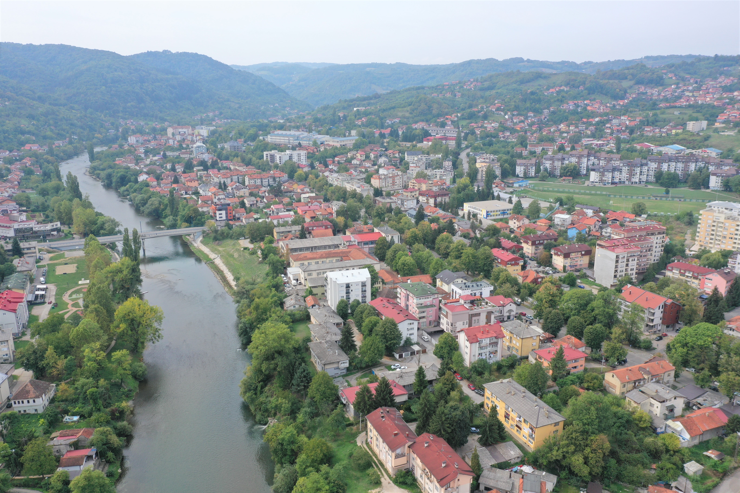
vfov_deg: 46.4
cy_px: 246
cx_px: 370
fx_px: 576
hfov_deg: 65.5
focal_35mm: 28
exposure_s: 1/320
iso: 100
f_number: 5.6
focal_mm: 10.26
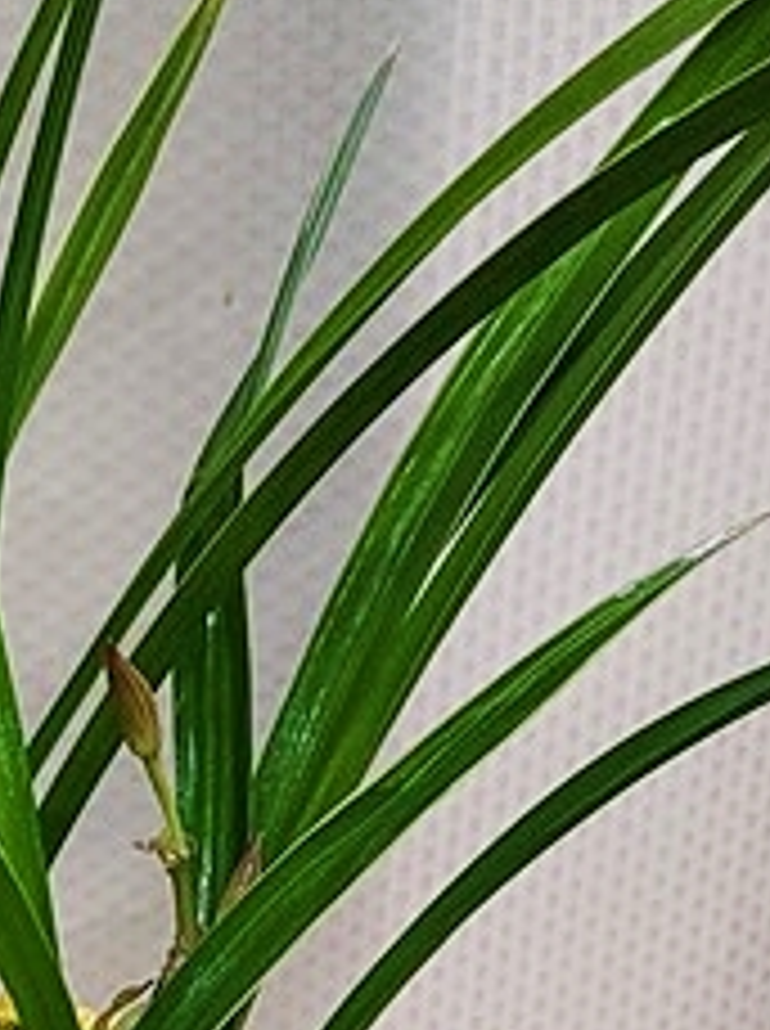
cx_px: -158
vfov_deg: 20.1
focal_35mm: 91
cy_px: 1259
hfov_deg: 15.6
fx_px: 2707
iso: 200
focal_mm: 4.25
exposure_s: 1/119
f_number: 1.8
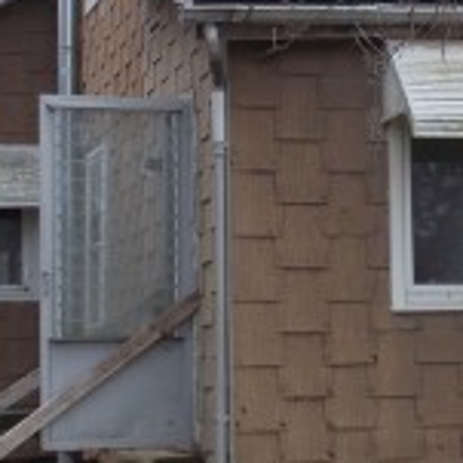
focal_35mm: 146
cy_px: 166
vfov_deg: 12.0
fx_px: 2209
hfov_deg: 11.9
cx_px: 389
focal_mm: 6.9
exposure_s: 1/100
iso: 80
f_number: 3.9
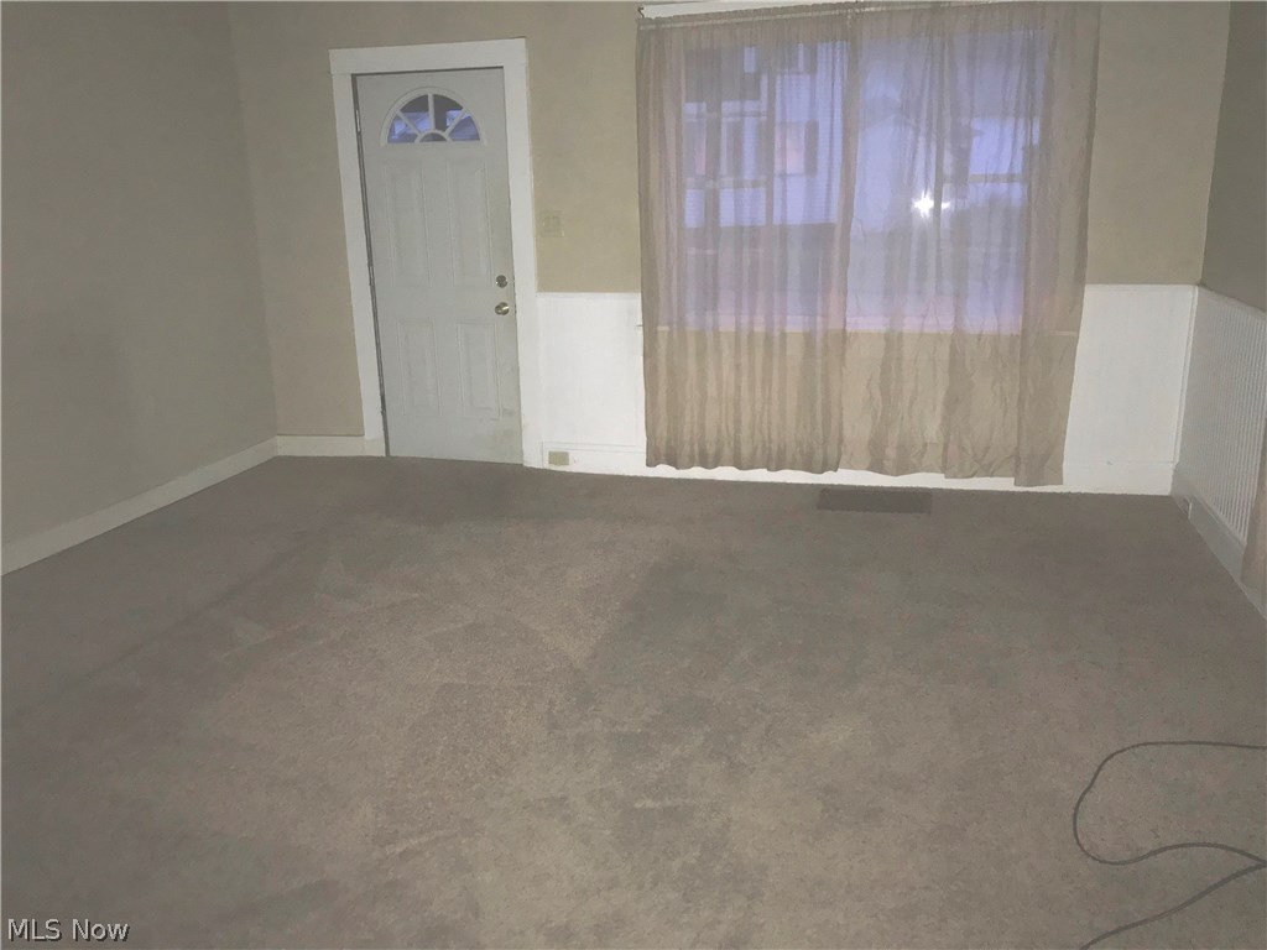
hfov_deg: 63.4
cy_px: 475
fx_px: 1025
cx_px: 634
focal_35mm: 28
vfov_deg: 49.7
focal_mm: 3.99
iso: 200
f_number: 1.8
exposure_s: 1/16
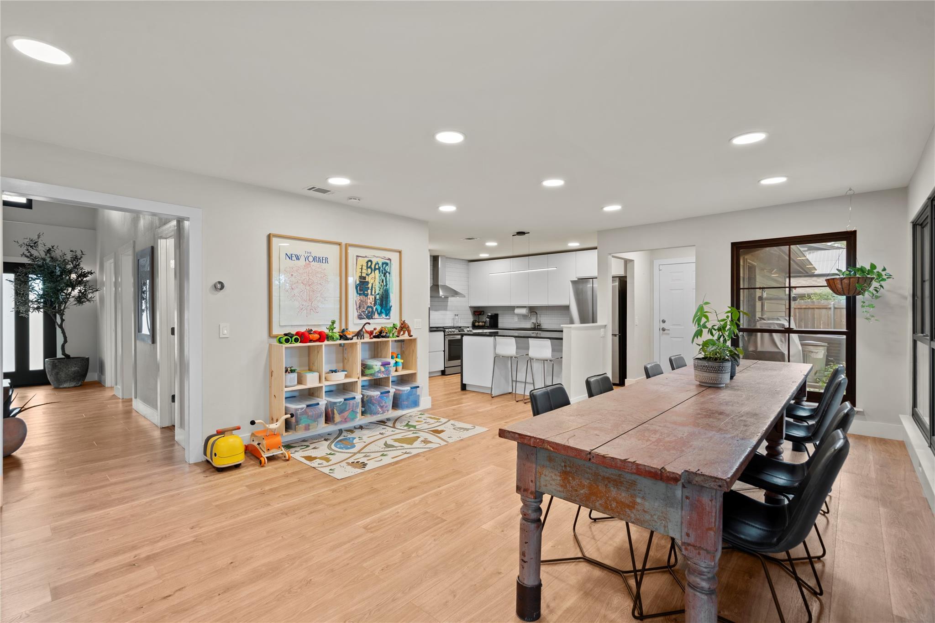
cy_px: 312
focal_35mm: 16
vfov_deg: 73.7
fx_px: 415
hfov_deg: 96.7
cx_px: 468
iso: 100
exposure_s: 1/1.25
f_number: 8
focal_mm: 16
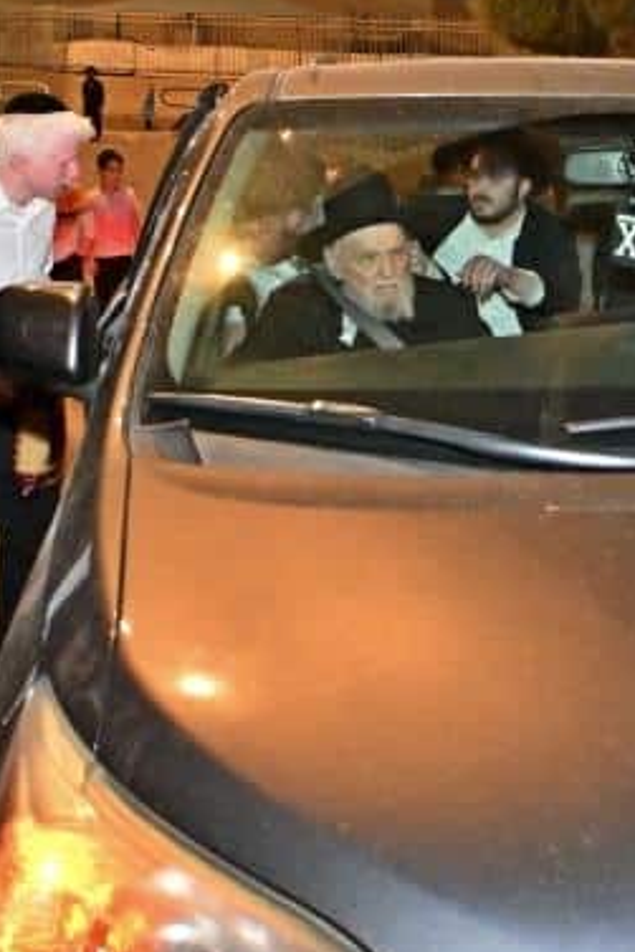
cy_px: 229
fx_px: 1295
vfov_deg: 39.2
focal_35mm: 49
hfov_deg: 27.2
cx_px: 478
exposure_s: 1/160
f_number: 3.5
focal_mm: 12
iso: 3200
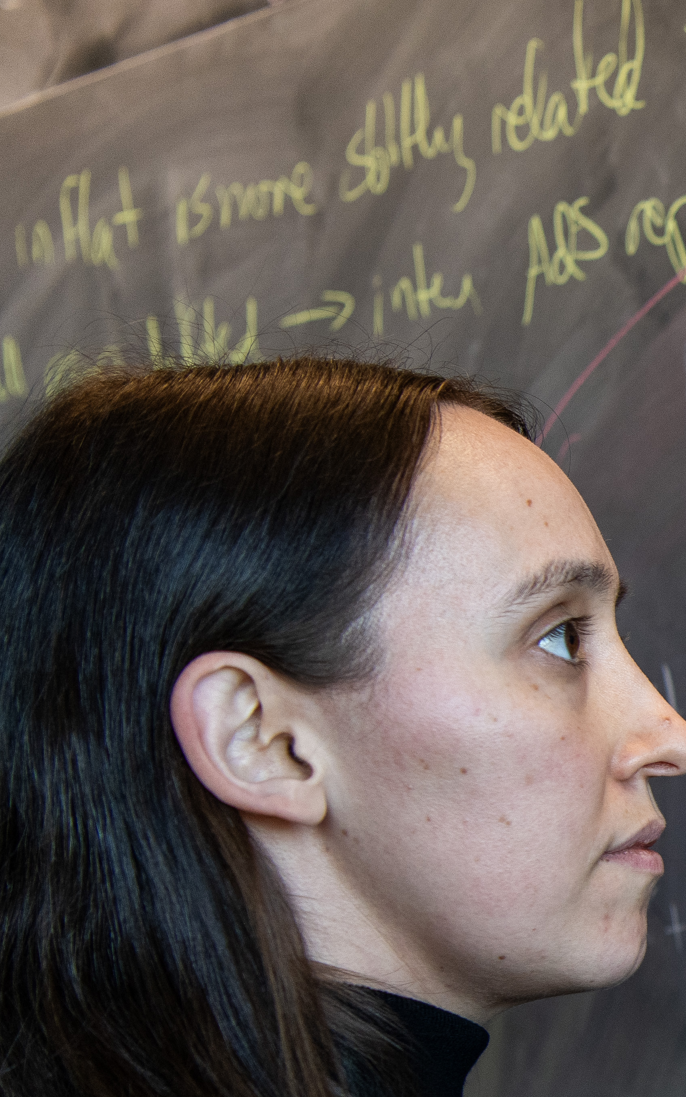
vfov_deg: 19.5
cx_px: 1451
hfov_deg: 11.1
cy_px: 989
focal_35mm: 105
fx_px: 3141
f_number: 2.8
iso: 320
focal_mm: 34
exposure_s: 1/320
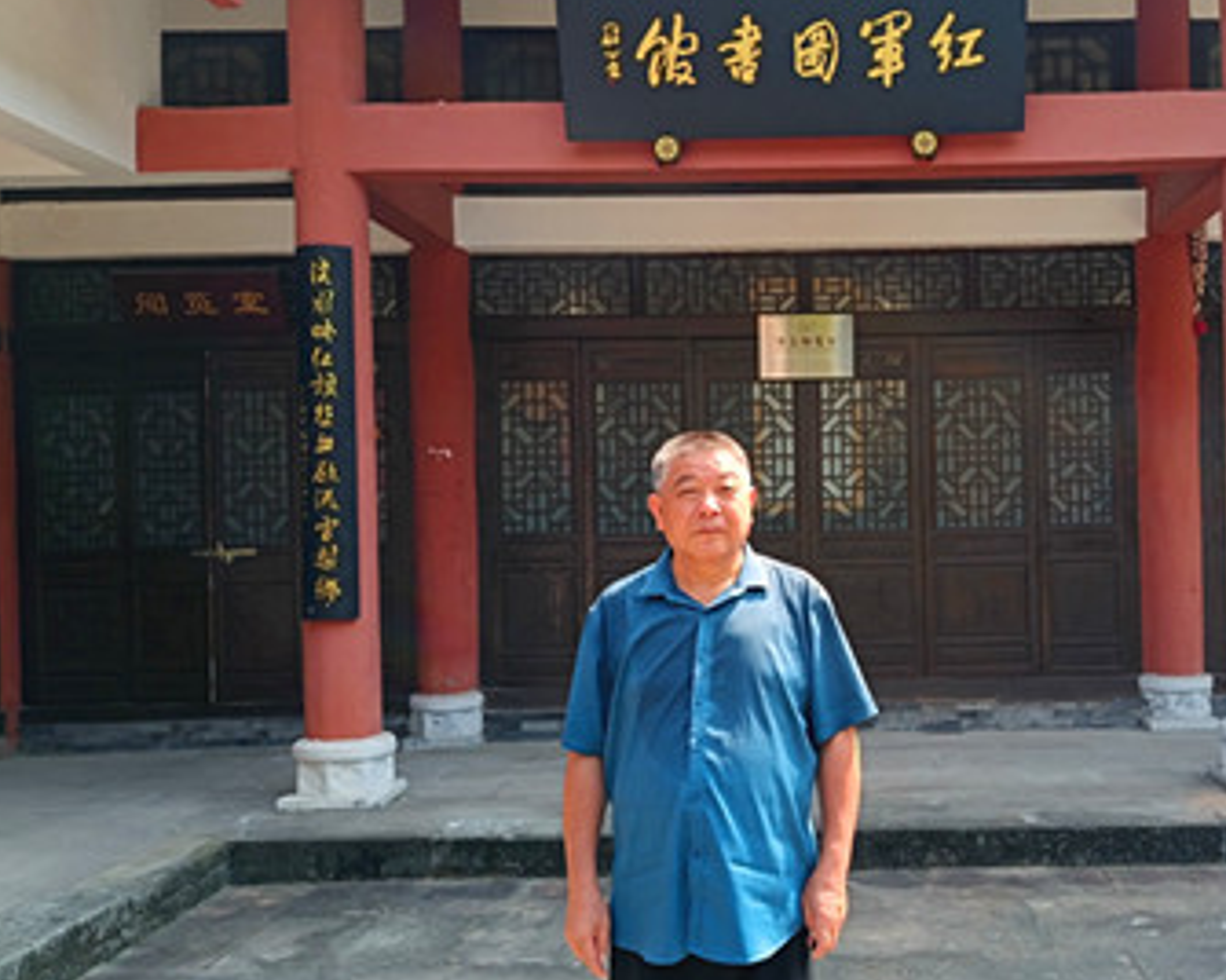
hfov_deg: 50.5
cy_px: 510
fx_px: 1270
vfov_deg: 42.2
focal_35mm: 35
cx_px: 827
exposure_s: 1/100
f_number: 1.75
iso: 104
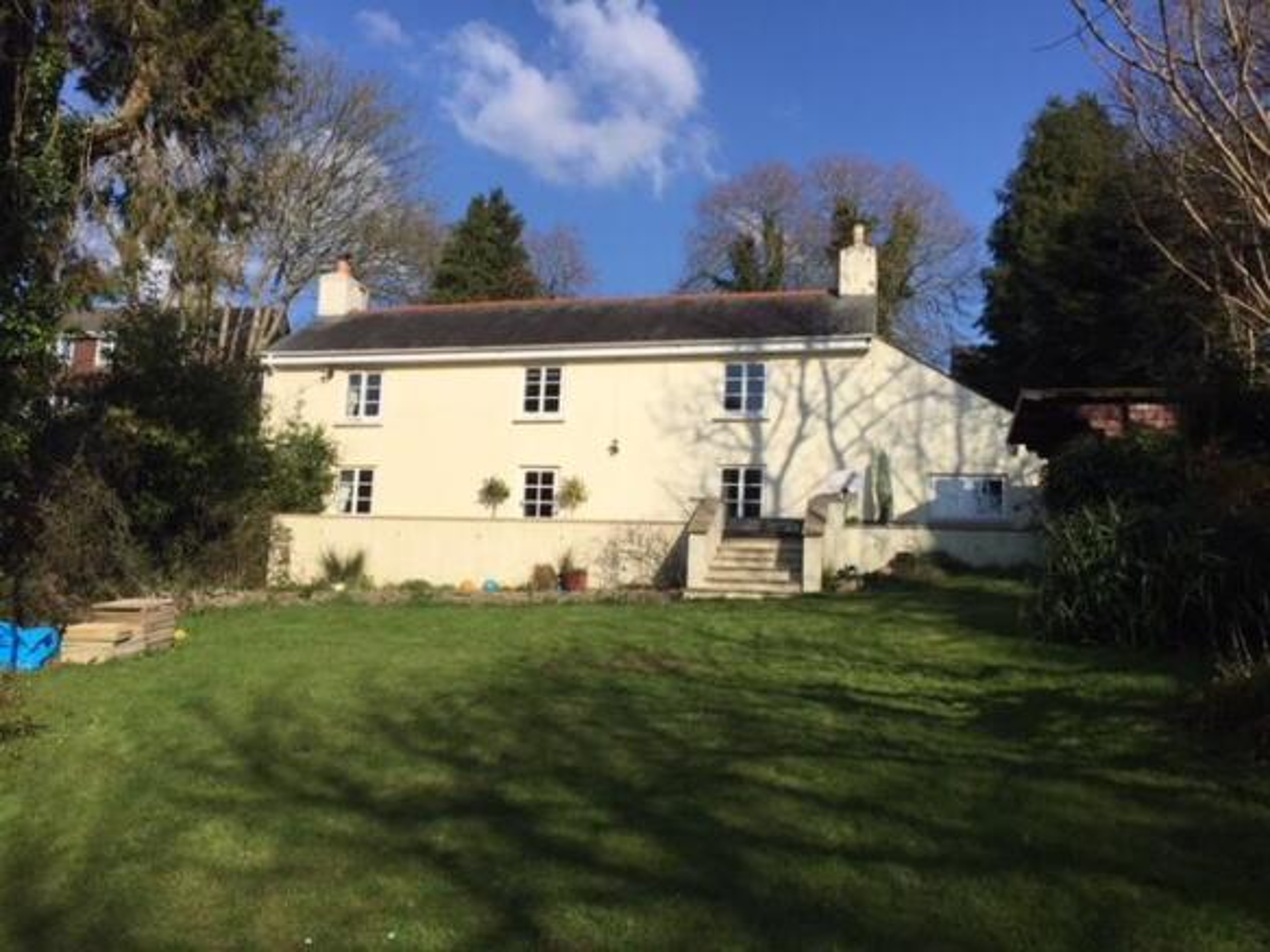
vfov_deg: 48.2
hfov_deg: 61.7
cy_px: 476
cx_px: 635
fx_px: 1064
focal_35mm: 29
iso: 32
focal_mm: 4.15
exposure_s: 1/3300
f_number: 2.2
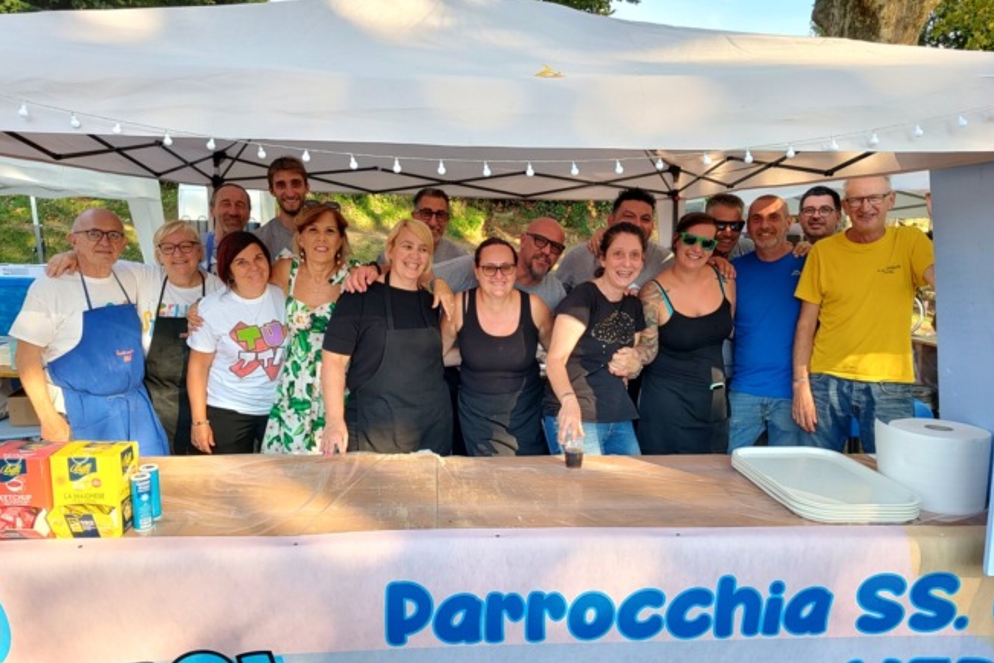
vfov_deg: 51.3
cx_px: 479
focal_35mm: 25
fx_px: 690
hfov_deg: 71.5
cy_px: 345
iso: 100
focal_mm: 5.56
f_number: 1.8
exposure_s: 1/142
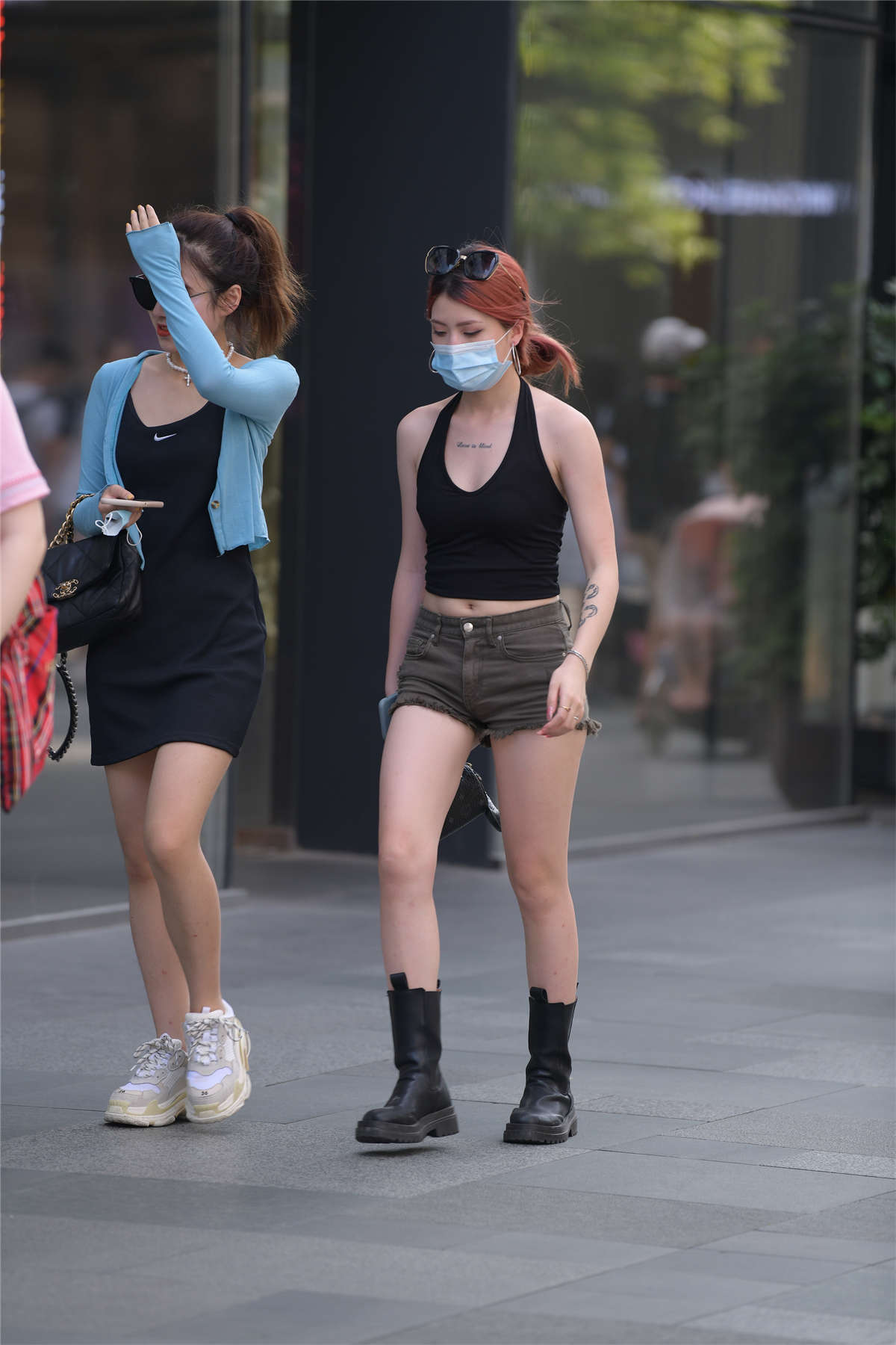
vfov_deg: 10.3
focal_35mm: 200
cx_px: 448
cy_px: 672
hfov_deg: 6.9
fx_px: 7466
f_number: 3.5
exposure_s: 1/500
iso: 320
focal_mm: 200
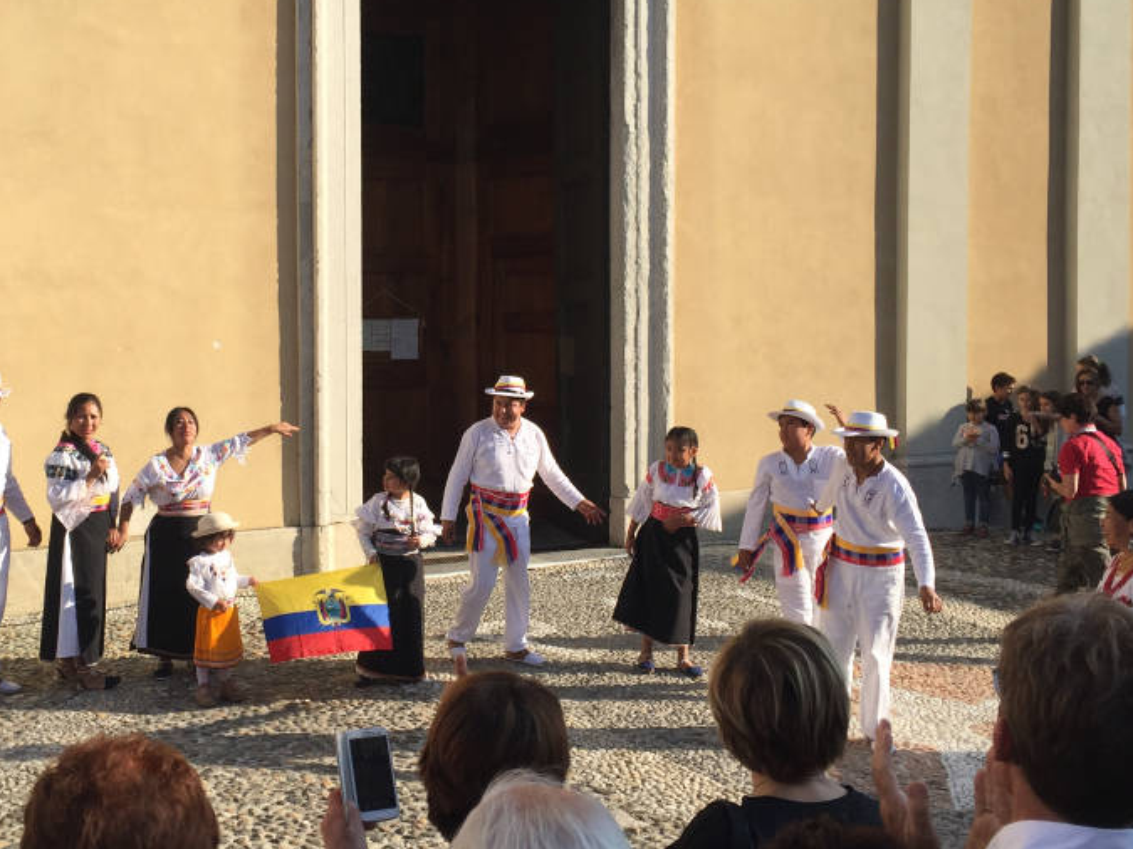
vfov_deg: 32.8
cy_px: 352
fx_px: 1440
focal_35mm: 44
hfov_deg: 42.6
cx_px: 426
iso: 32
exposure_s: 1/1319
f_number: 2.2
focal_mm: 4.15
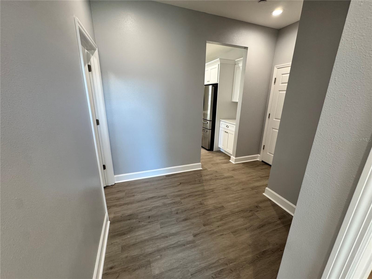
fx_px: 150
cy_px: 140
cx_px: 186
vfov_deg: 85.7
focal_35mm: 14
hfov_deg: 102.1
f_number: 2.2
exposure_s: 1/120
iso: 250
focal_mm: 2.22
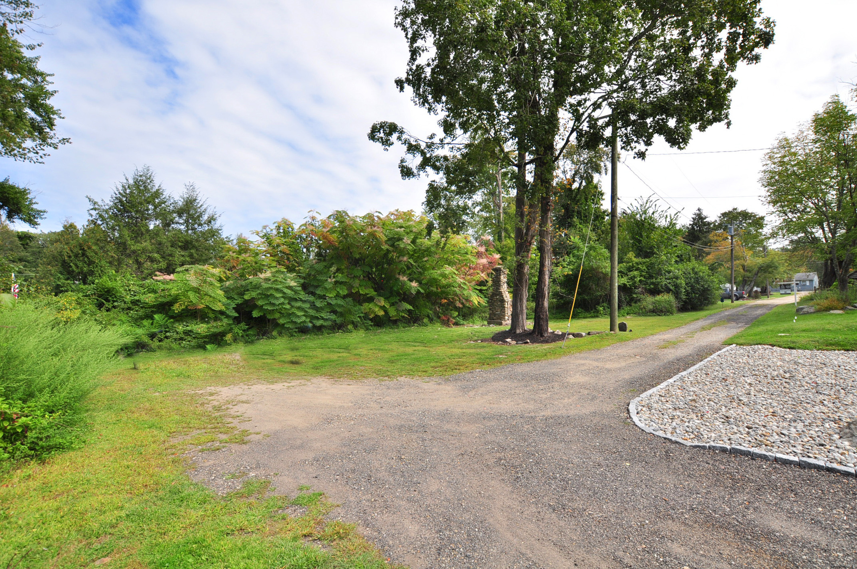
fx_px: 357
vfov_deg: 77.2
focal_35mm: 15
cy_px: 284
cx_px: 428
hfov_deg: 100.5
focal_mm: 10
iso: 200
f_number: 7.1
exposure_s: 1/320
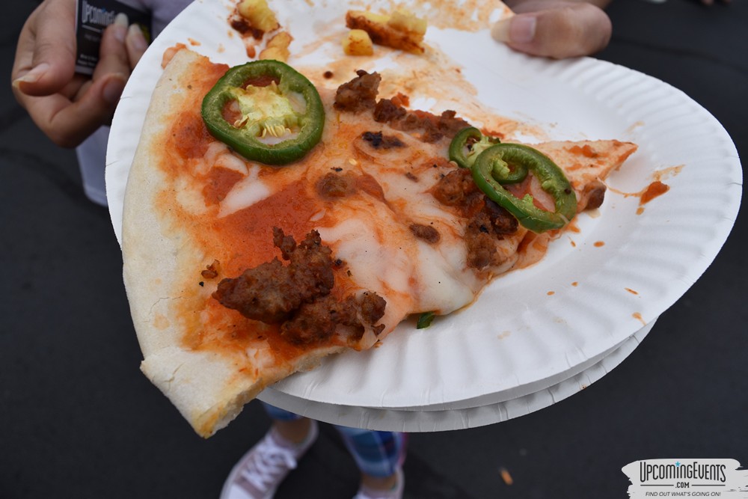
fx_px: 561
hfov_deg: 67.4
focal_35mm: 27
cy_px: 250
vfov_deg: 47.9
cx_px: 374
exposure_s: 1/320
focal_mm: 18
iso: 200
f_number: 9
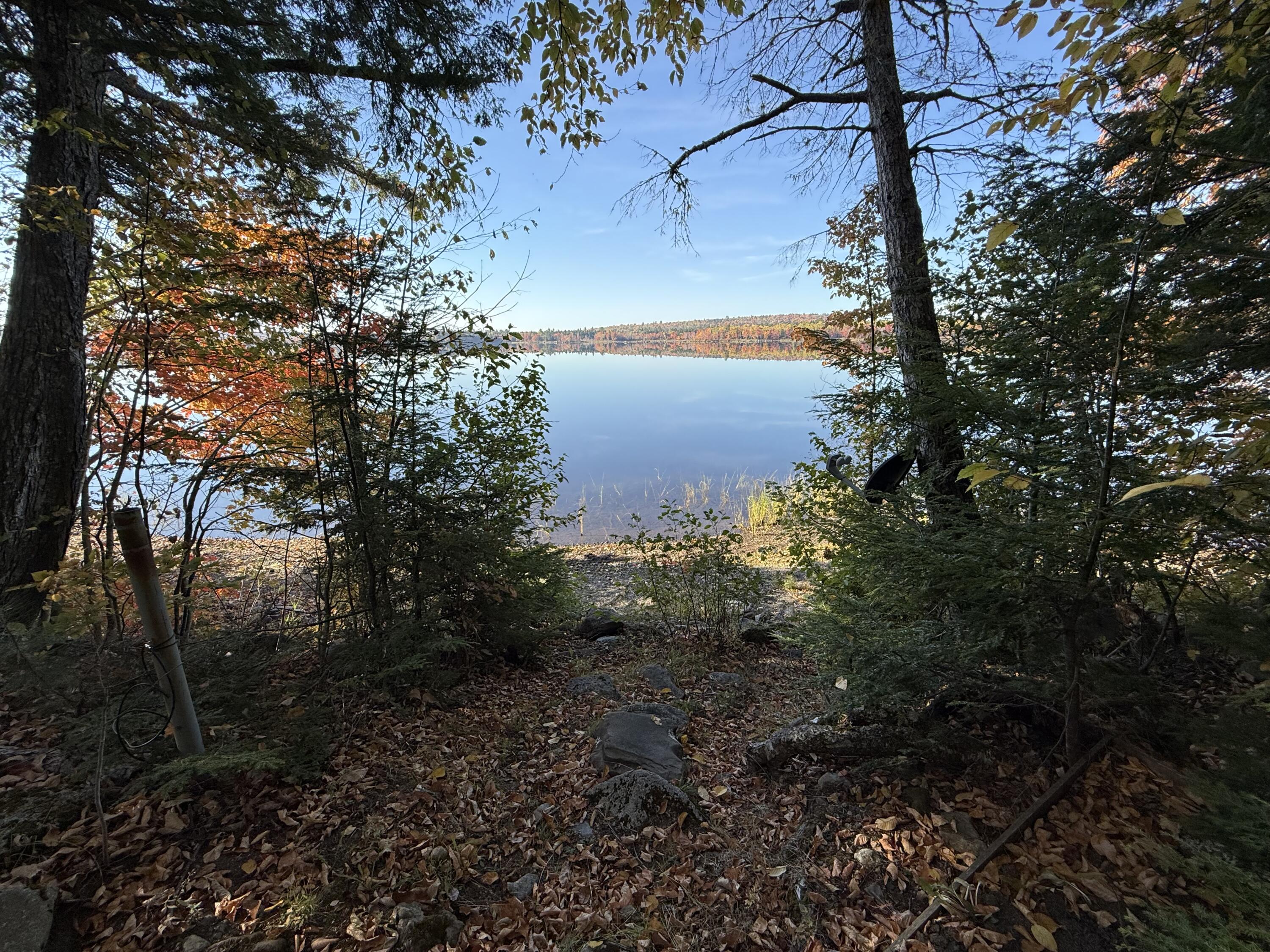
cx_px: 635
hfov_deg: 102.1
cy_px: 476
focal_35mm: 14
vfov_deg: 85.7
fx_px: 514
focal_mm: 2.22
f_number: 2.2
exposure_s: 1/658
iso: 50
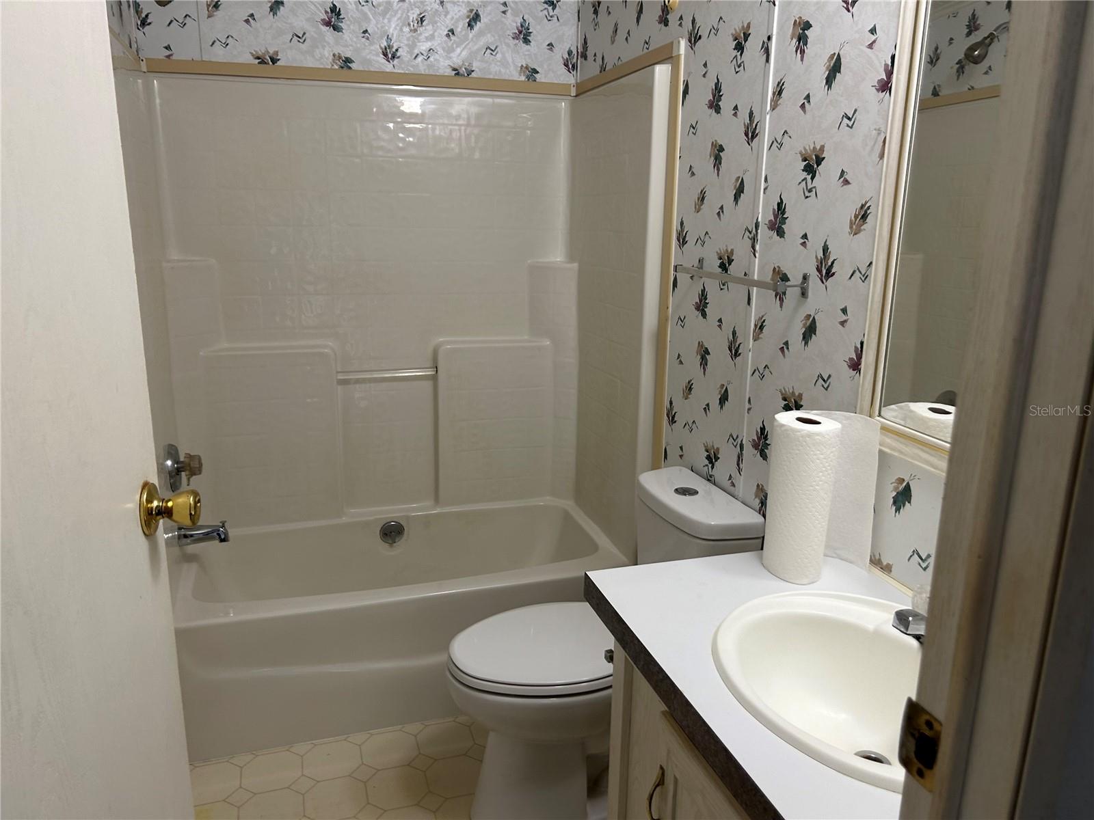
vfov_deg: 53.1
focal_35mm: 26
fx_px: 822
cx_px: 547
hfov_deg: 67.3
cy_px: 410
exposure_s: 1/60
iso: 80
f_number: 1.5
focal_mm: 5.7
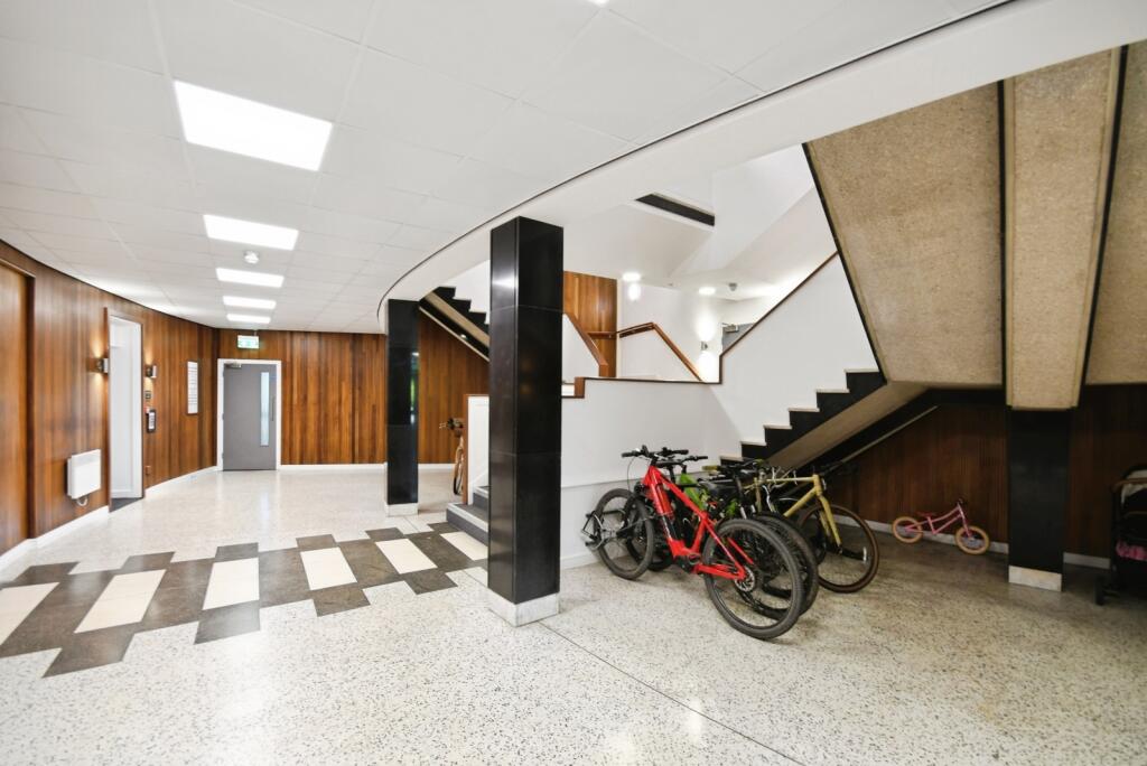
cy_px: 383
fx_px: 478
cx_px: 574
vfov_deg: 77.4
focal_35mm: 15
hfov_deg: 100.4
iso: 400
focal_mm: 10
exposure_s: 1/6
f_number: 8
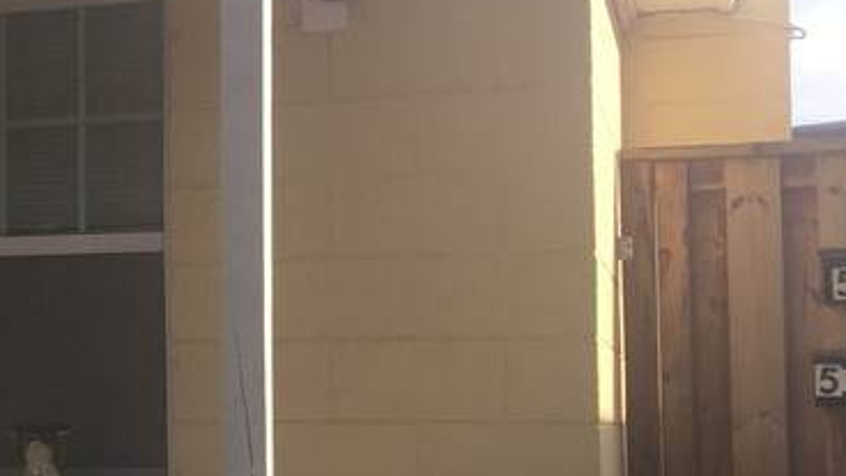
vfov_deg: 13.7
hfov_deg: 21.7
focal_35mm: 88
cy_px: 260
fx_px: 1974
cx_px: -264
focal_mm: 4.15
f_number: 2.2
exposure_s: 1/608
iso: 32
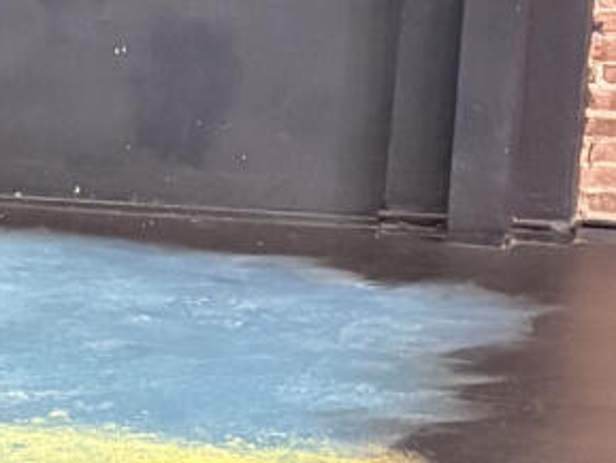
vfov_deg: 9.8
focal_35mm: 151
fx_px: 2688
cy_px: 303
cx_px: -1115
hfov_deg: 10.3
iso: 640
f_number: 1.6
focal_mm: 5.96
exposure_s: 1/40
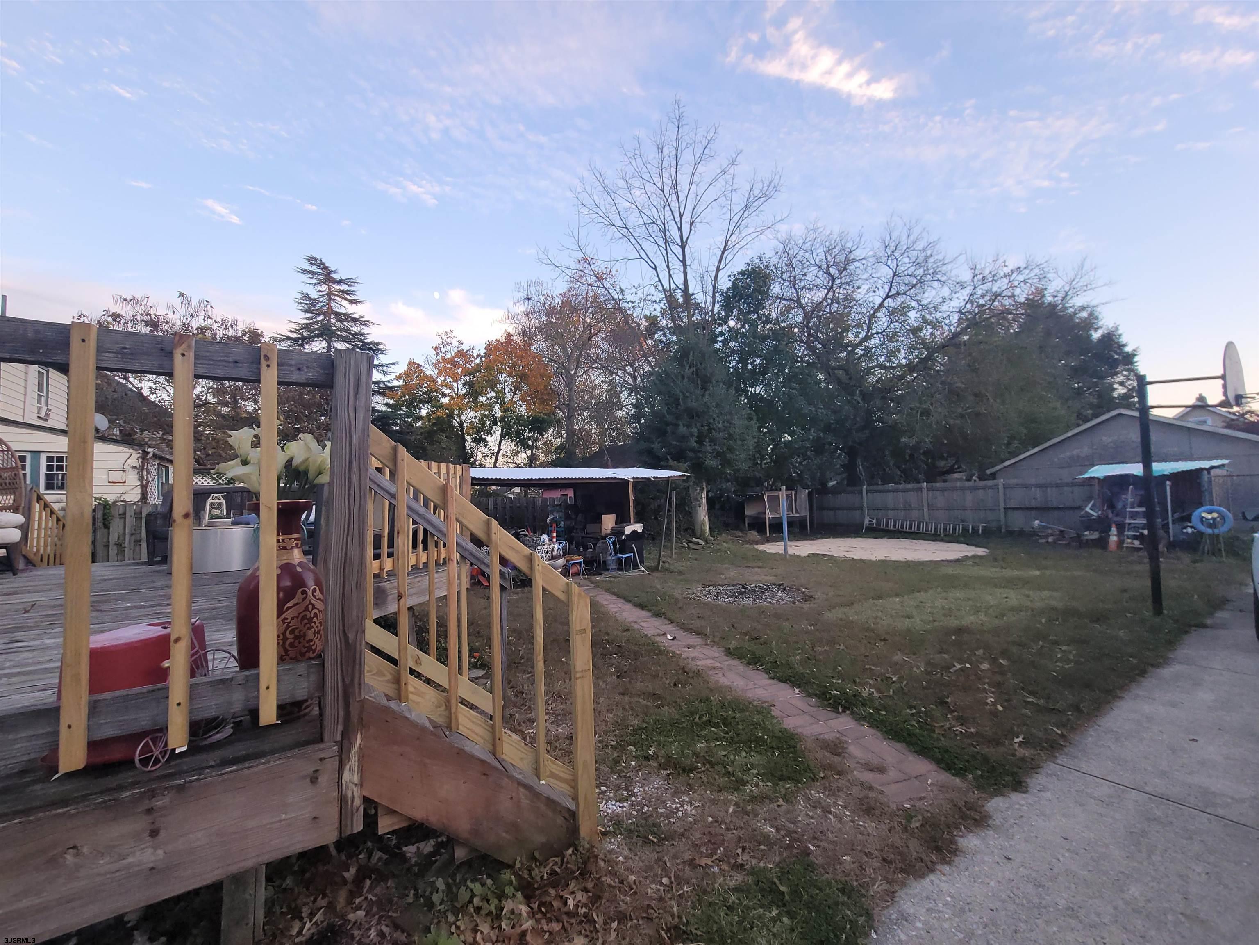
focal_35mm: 13
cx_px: 630
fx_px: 473
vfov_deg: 89.9
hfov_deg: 106.2
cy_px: 472
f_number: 2.2
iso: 80
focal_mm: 2.2
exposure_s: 1/120
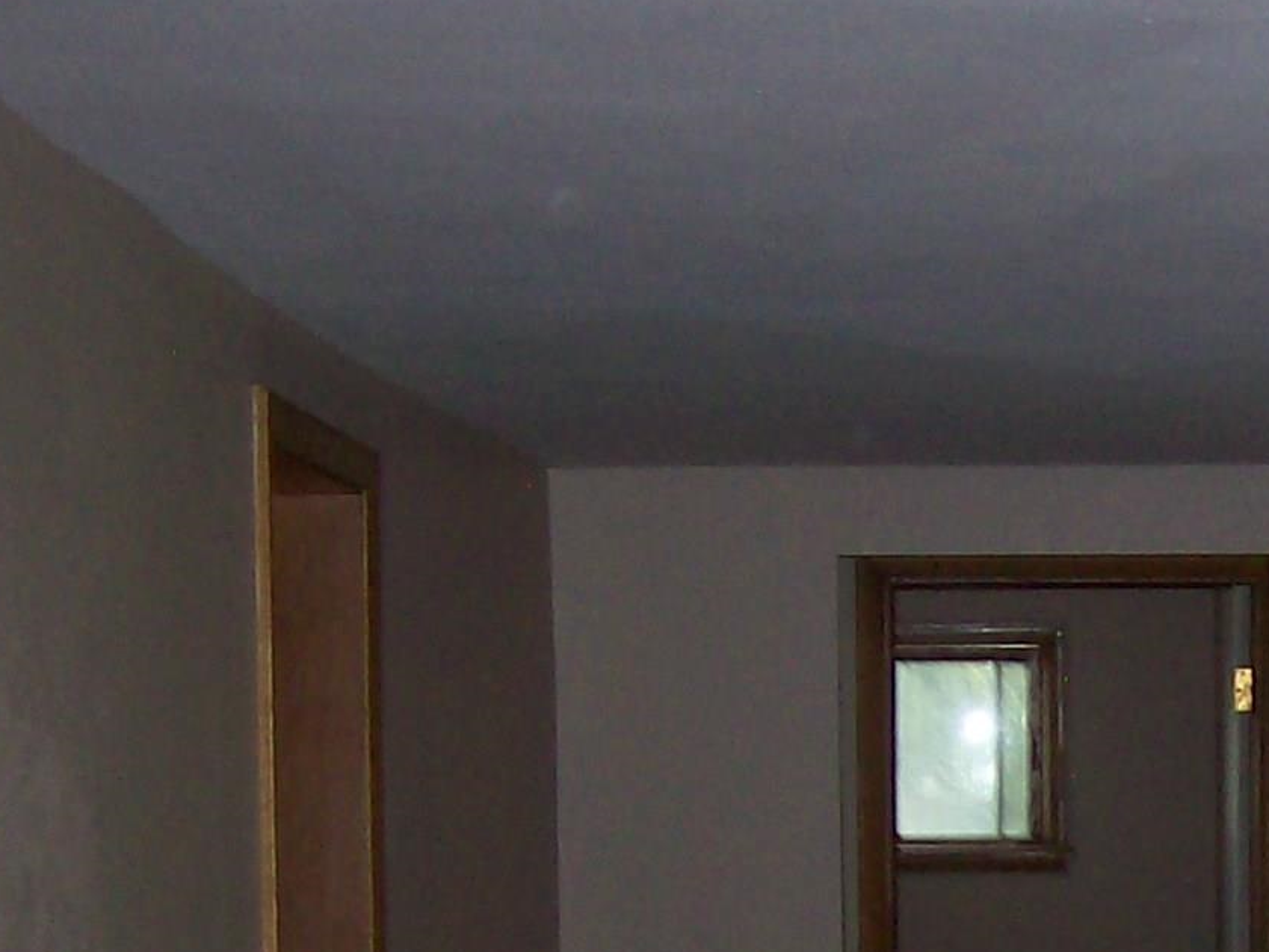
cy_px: 1280
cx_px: 1577
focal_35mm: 122
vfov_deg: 11.8
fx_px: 4472
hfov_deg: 15.5
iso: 80
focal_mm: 6
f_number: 2.7
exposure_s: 1/64
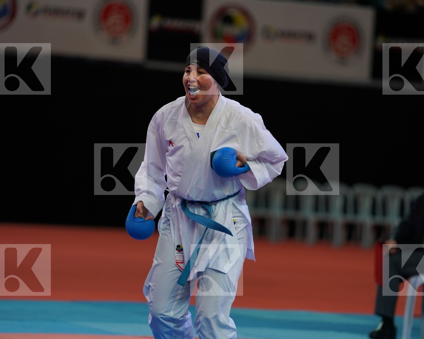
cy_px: 169
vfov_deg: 6.8
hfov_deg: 8.6
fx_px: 2836
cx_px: 217
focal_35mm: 226
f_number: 2.8
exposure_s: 1/1000
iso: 640
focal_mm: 200
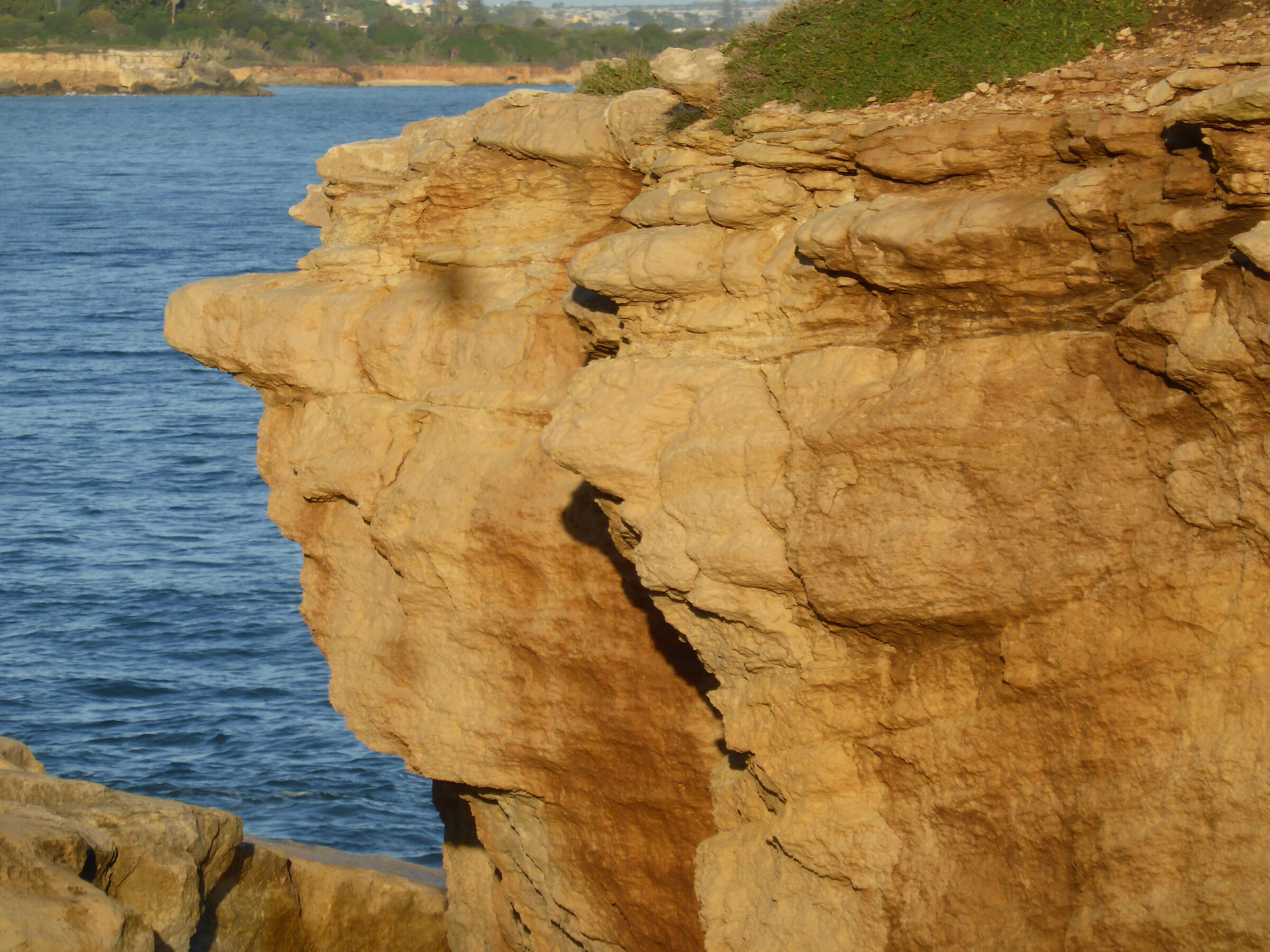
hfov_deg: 5.1
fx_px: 14162
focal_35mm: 386
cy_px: 476
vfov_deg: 3.9
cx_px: 635
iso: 100
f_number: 5.9
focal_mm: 62.5
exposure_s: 1/400
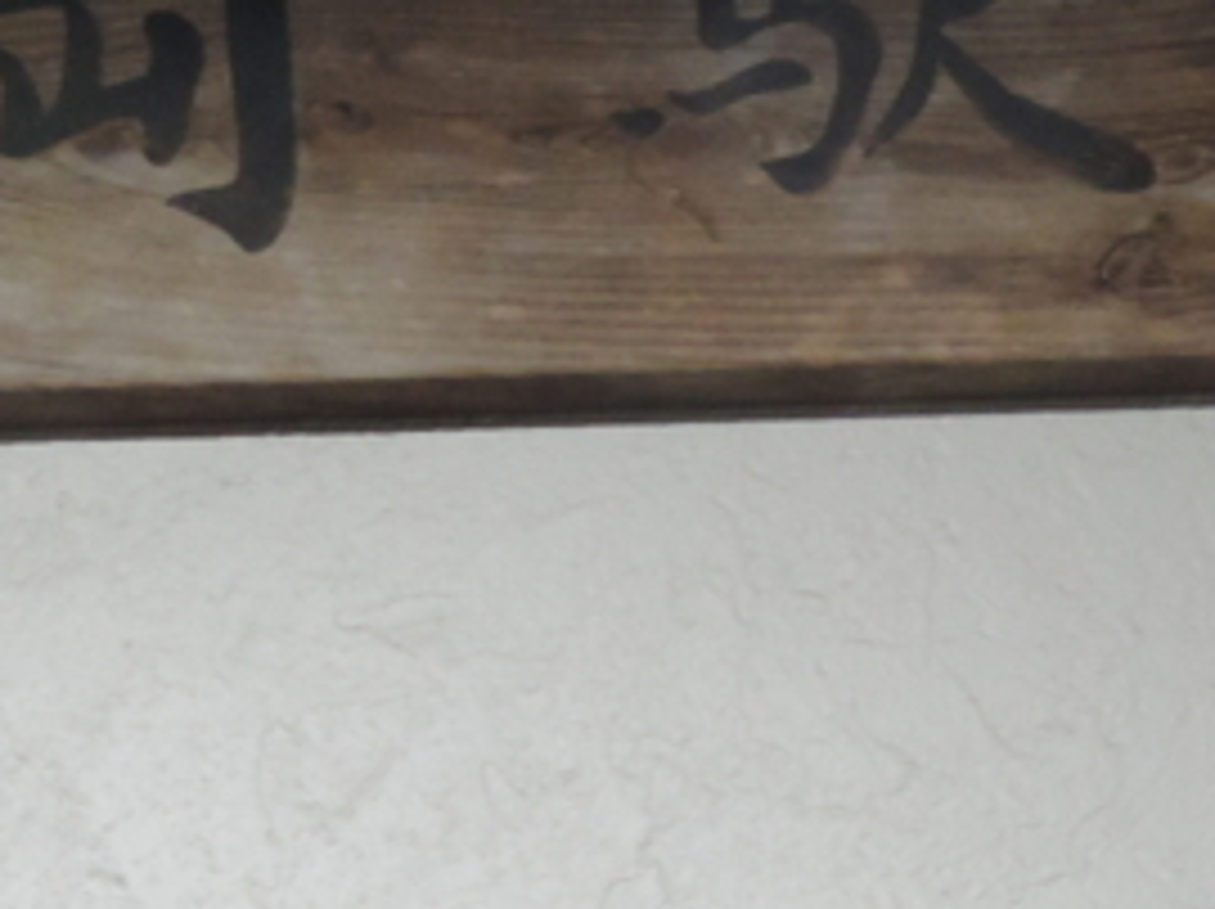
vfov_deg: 9.1
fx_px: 5716
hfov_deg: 12.0
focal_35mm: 163
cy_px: 252
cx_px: 27
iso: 720
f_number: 3.7
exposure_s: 1/15
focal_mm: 9.8
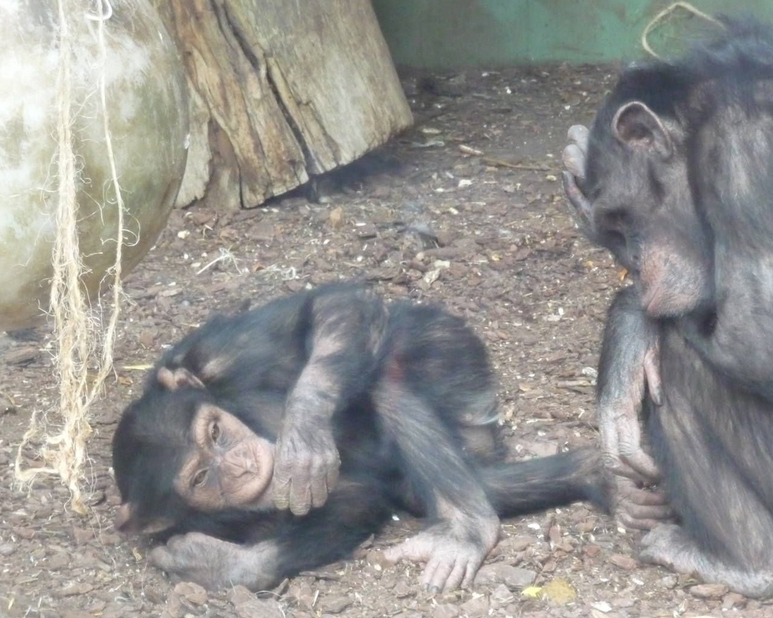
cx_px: 473
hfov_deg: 10.8
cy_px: 298
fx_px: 4095
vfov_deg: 8.6
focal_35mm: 179
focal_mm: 25.2
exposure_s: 1/25
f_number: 4.8
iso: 800
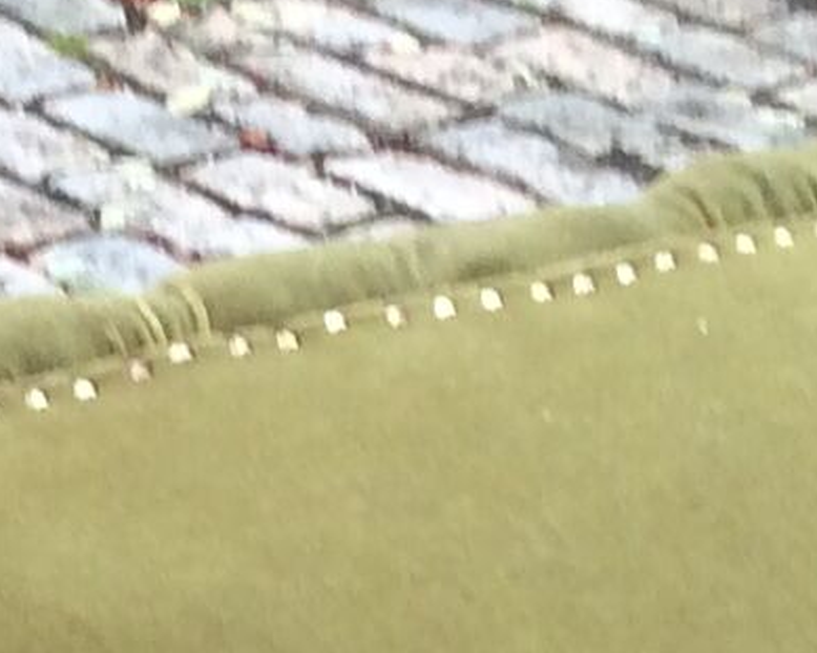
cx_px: 189
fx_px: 5028
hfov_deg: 9.3
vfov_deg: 6.9
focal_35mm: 208
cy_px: 1783
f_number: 2.4
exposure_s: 1/50
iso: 50
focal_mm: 3.3
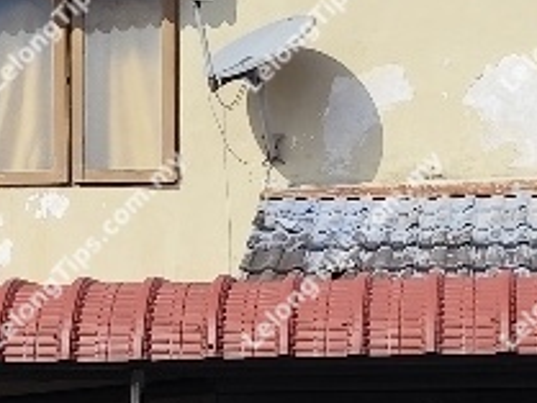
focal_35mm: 126
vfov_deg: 11.6
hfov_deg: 15.6
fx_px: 1956
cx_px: 144
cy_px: 454
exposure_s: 1/1400
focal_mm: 6.14
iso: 50
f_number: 1.65
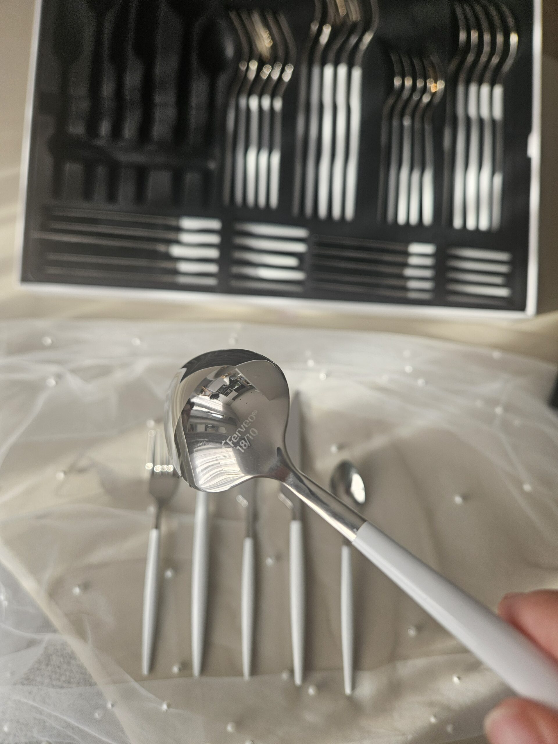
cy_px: 372
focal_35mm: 23
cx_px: 279
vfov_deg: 73.9
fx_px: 494
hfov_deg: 58.9
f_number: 1.8
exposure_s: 1/180
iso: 80
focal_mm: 5.4
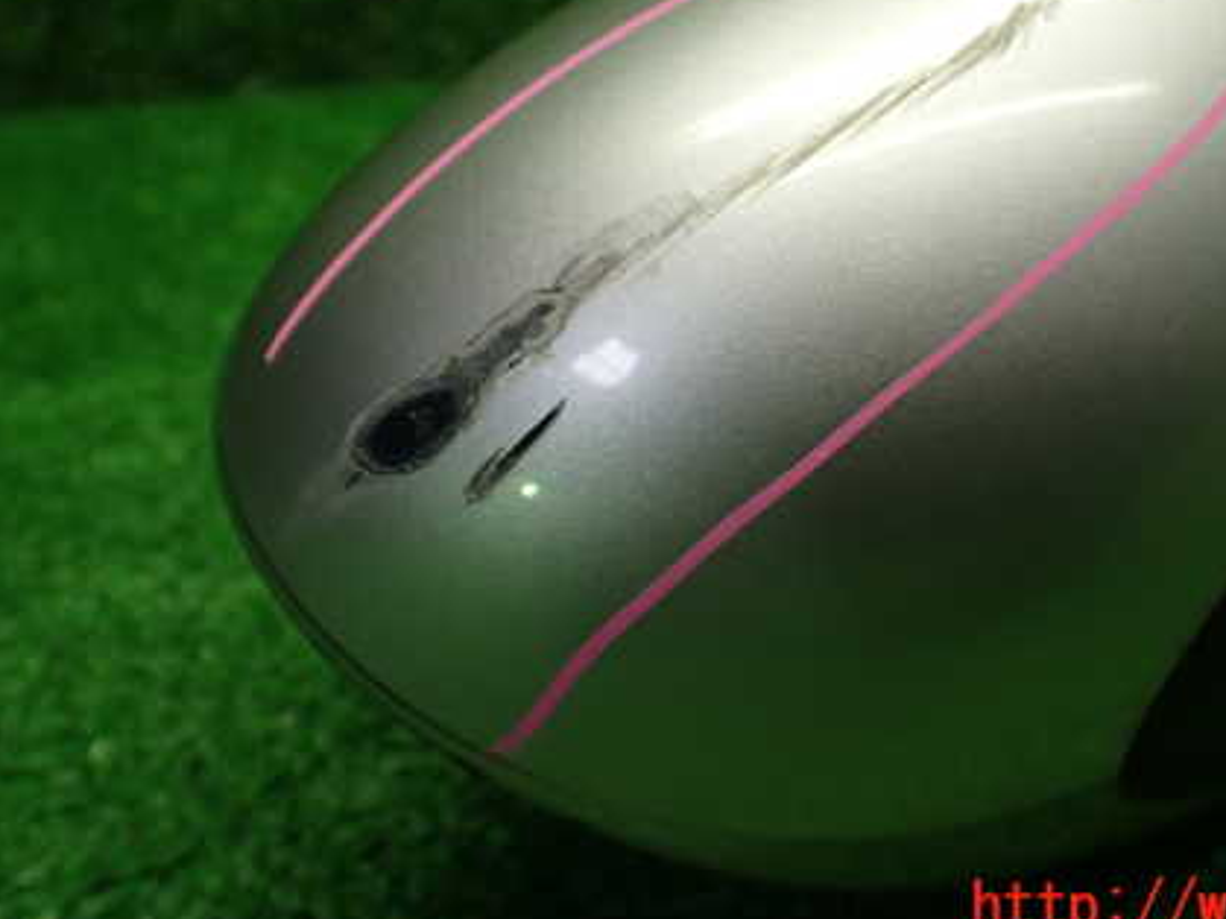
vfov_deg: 33.2
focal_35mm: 43
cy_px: 287
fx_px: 1523
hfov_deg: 43.6
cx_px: 755
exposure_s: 1/125
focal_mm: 5.4
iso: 320
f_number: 2.3
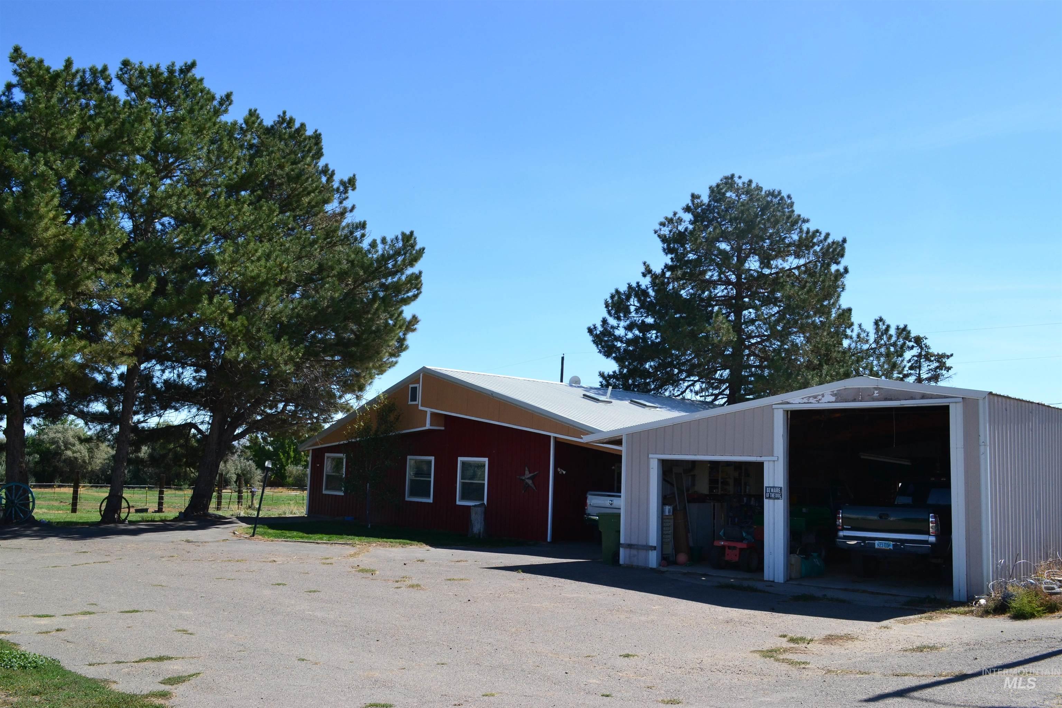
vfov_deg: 40.0
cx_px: 531
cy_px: 354
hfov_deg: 57.2
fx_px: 973
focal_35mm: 33
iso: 400
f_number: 11
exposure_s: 1/400
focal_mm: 22
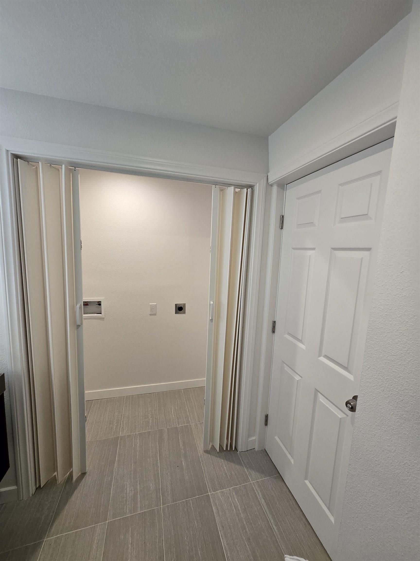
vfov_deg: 106.2
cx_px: 210
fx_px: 210
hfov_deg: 89.9
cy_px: 280
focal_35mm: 13
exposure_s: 1/60
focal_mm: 1.7
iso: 100
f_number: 2.2
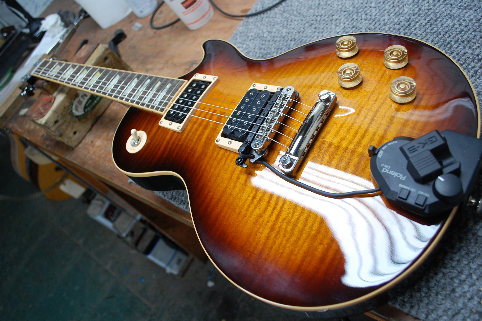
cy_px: 160
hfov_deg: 62.0
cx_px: 241
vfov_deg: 43.5
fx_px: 401
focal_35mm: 30
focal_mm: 20
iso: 400
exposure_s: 1/80
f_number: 4.5
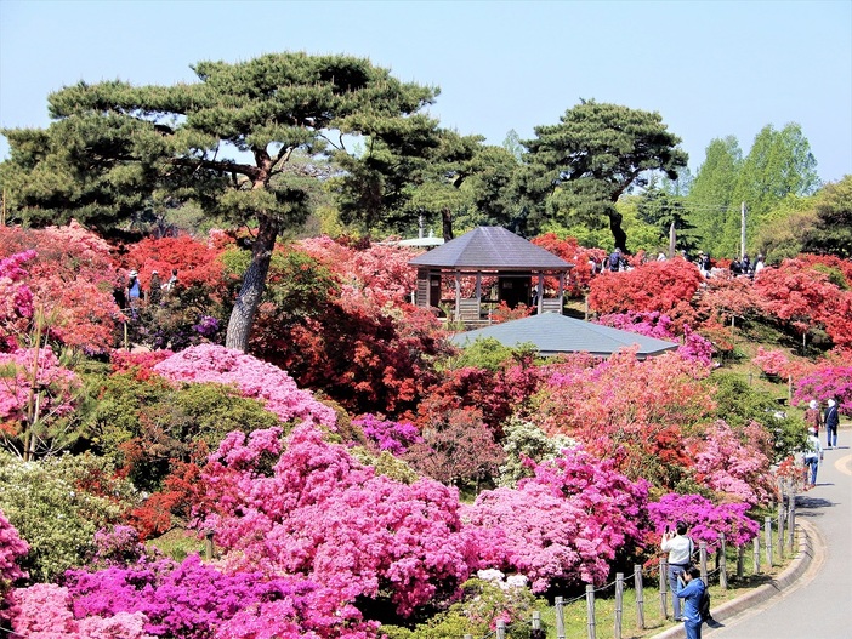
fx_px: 2955
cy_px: 320
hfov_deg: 16.4
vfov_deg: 12.4
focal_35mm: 120
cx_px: 426
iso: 80
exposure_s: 1/320
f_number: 5
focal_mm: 21.4
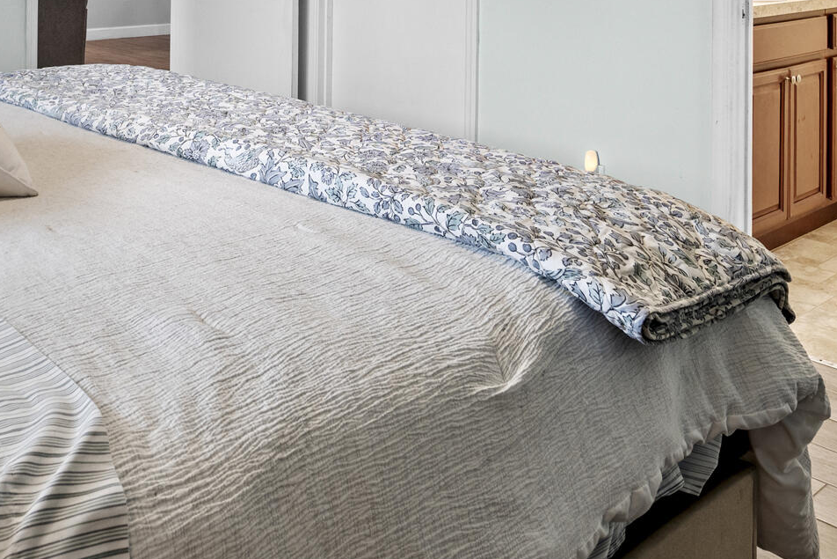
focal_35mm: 42
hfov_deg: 45.3
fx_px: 977
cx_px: 244
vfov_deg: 28.8
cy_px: -61
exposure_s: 1/2.5
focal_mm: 16
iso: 400
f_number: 9
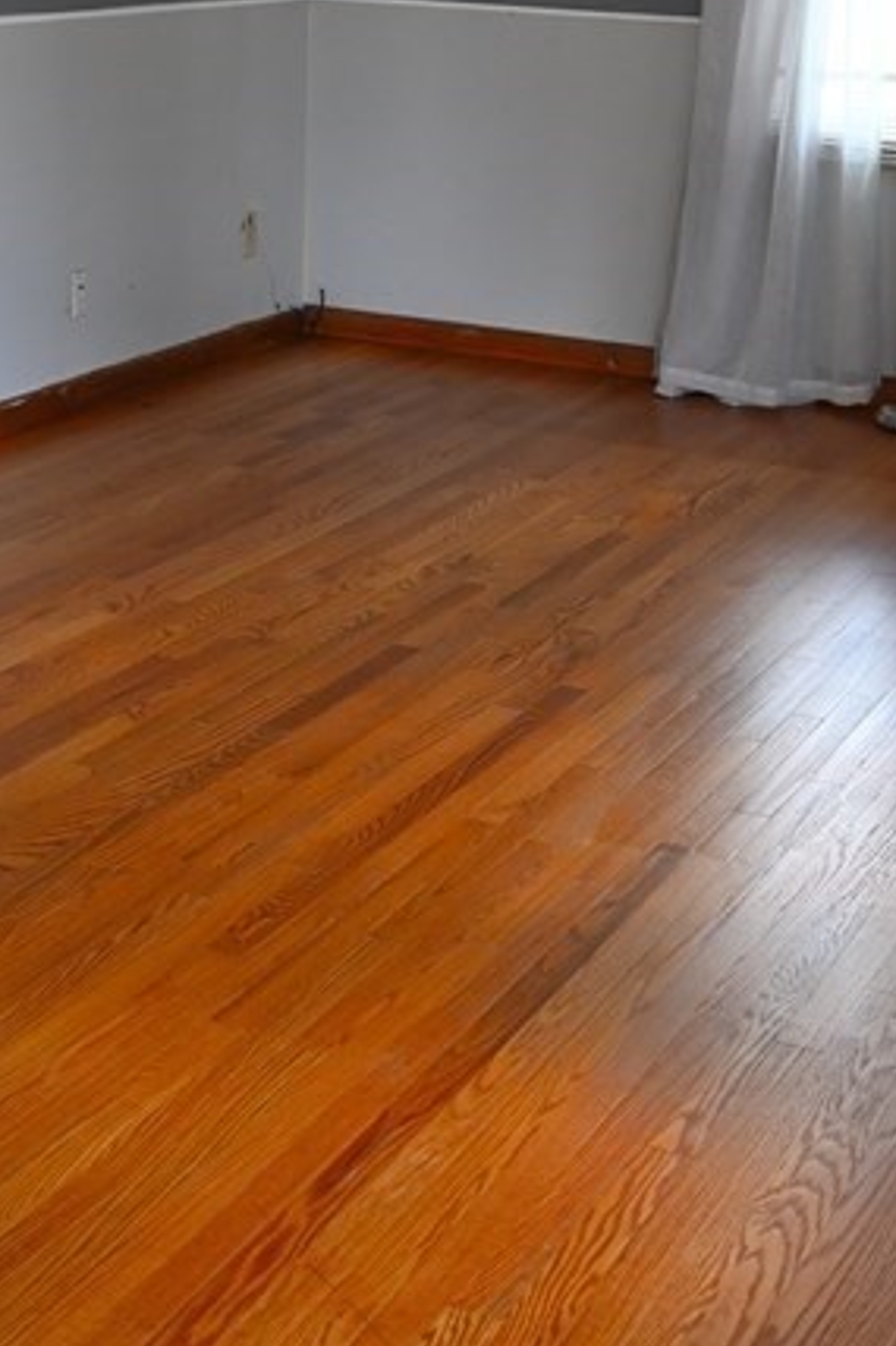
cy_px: 289
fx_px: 2313
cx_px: 494
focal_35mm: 62
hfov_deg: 21.9
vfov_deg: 31.7
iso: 1000
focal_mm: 23
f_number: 4.2
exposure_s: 1/125
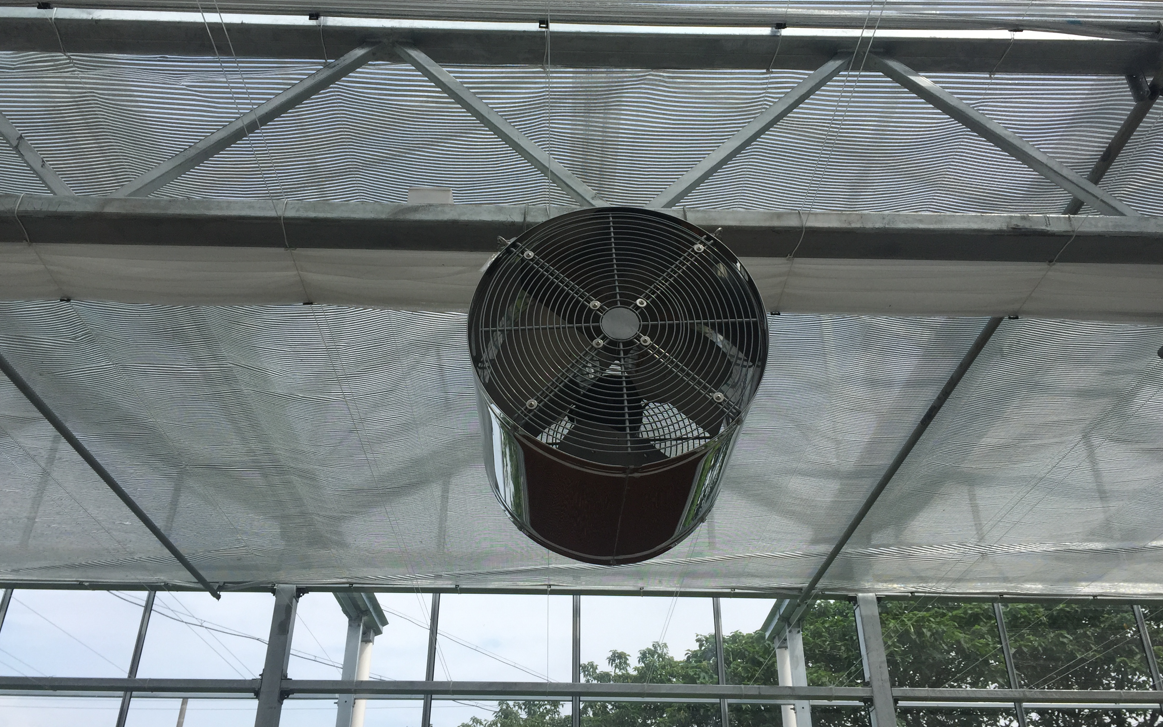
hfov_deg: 61.2
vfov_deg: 40.5
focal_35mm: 31
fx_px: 983
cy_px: 307
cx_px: 583
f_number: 2.2
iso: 32
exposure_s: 1/1980
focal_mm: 4.15
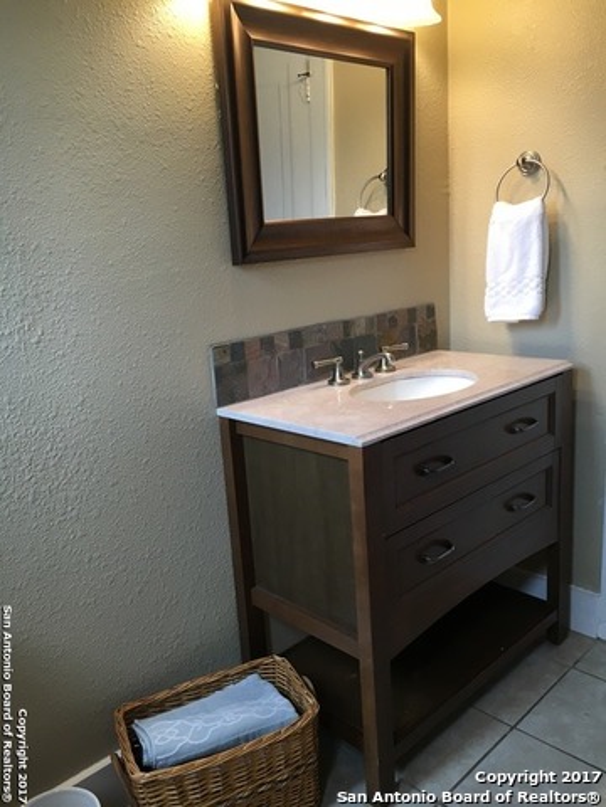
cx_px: 303
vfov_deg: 61.7
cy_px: 404
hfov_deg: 48.2
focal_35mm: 29
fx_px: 677
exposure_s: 1/30
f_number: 2.2
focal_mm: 4.15
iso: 50
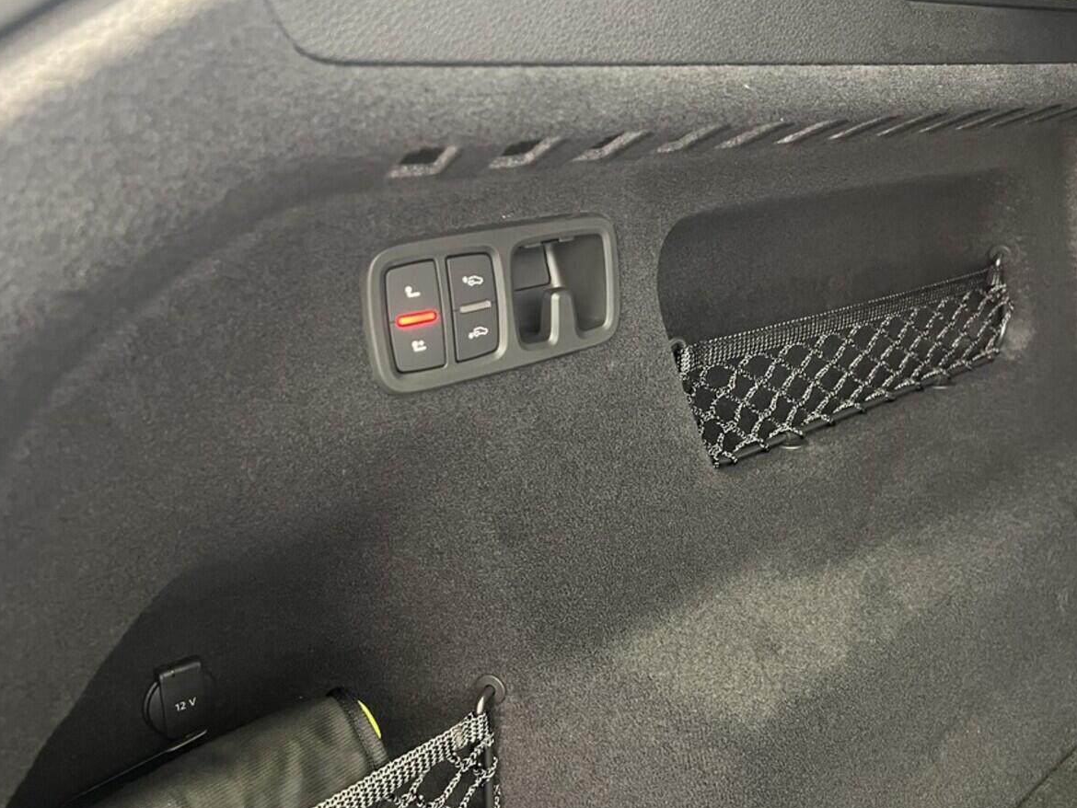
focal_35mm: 32
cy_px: 434
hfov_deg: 56.7
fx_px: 996
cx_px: 595
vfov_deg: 44.1
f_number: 1.5
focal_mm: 5.7
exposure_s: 1/39
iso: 640
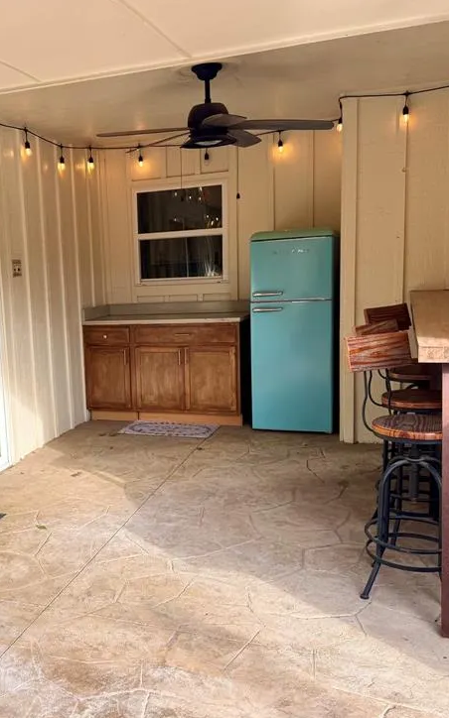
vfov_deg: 54.0
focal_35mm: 36
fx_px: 705
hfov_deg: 34.2
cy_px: 373
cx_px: 85
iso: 80
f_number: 1.78
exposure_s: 1/723
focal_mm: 6.76
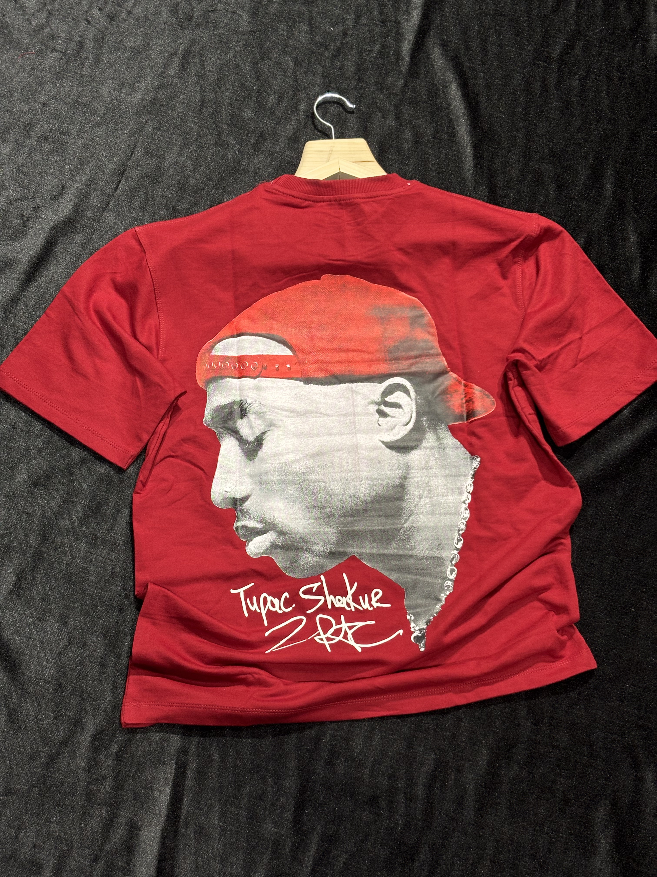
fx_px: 1316
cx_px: 328
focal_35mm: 52
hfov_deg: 28.0
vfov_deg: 36.8
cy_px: 438
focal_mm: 5.96
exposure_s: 1/50
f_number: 1.6
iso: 25
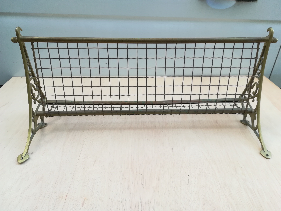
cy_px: 106
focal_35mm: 26
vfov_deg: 53.1
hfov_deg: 67.3
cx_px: 140
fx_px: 211
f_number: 2.2
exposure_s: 1/50
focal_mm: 3.83
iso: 80
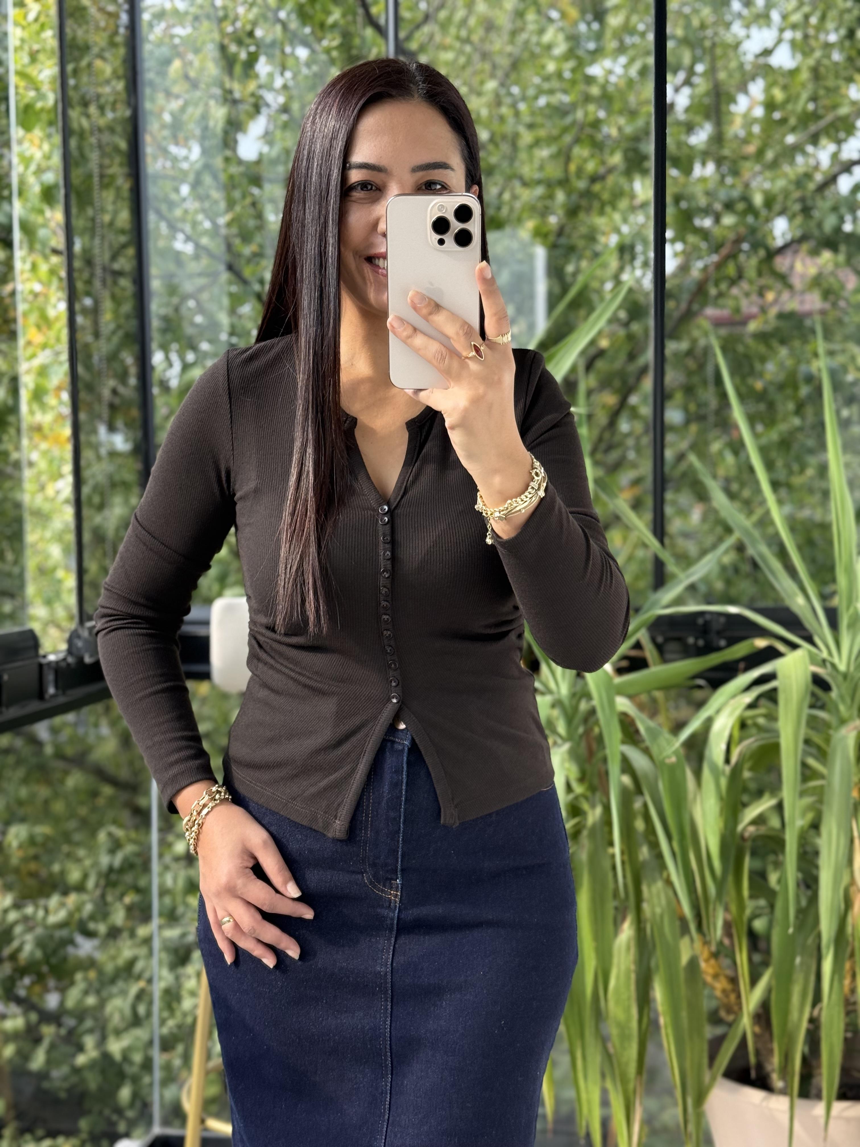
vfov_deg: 39.7
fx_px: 1590
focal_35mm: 48
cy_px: 574
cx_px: 430
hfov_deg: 30.3
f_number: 1.78
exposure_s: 1/349
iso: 64
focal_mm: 6.76
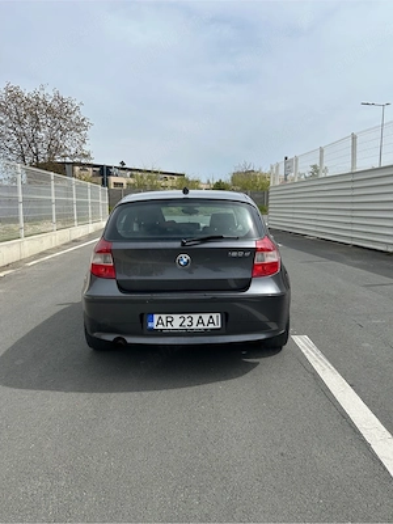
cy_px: 262
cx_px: 196
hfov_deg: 53.1
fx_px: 394
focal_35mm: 26
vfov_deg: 67.3
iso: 50
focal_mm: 5.7
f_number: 1.5
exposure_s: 1/5882
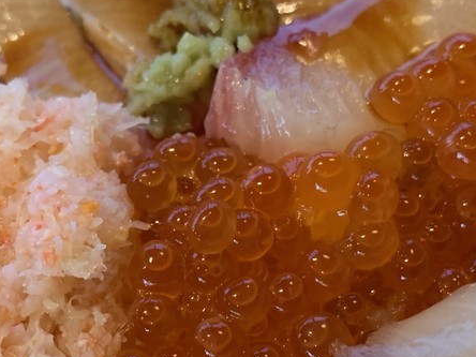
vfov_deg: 24.2
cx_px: 203
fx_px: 825
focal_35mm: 60
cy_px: 268
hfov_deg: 32.1
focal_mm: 4.25
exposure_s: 1/60
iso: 200
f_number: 1.8
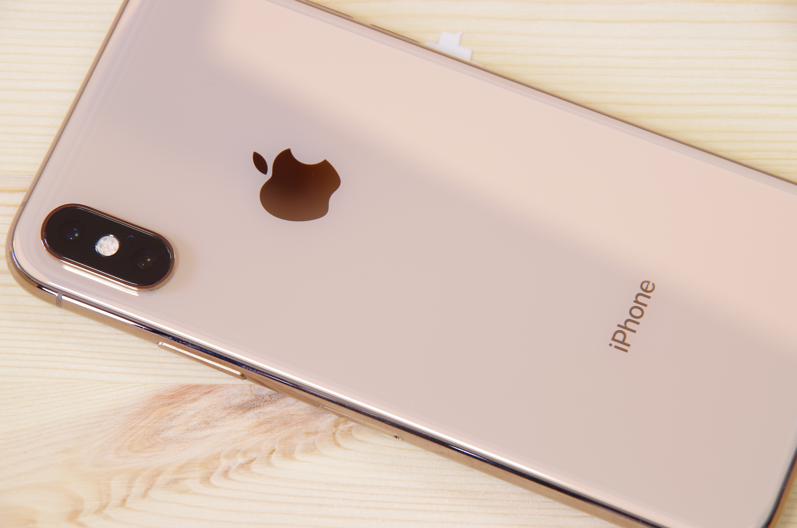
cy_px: 264
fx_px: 4463
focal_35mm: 202
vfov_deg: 6.8
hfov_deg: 10.2
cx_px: 398
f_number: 10
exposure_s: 1/2
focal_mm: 135
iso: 200
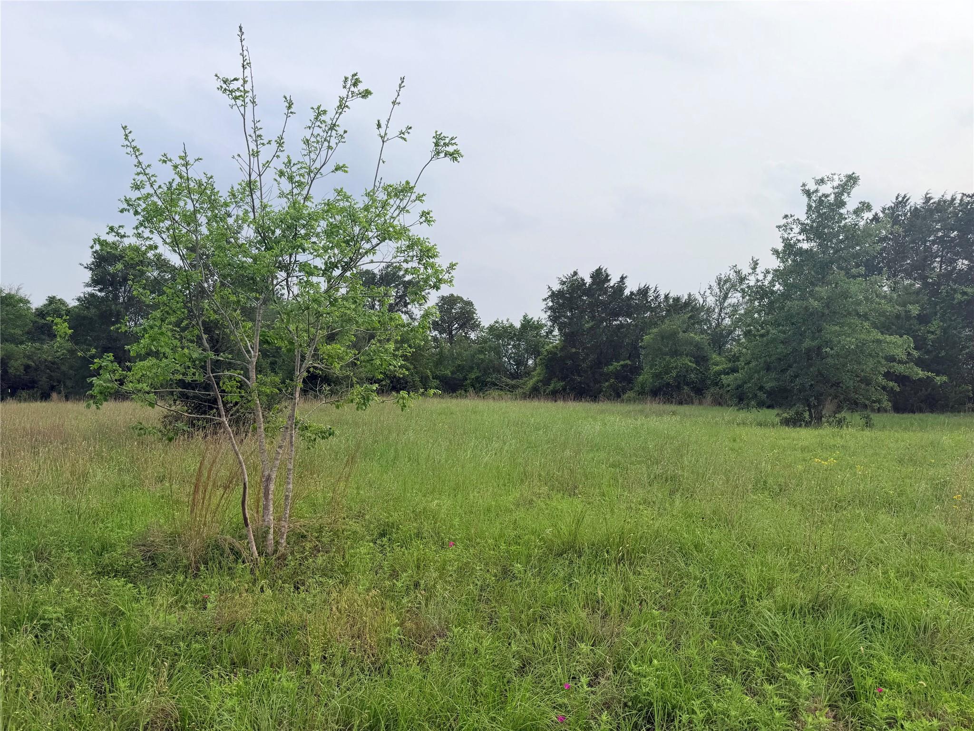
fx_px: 675
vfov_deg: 56.8
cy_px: 366
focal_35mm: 24
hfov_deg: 71.6
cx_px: 487
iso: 80
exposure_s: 1/3279
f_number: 1.78
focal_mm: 6.76
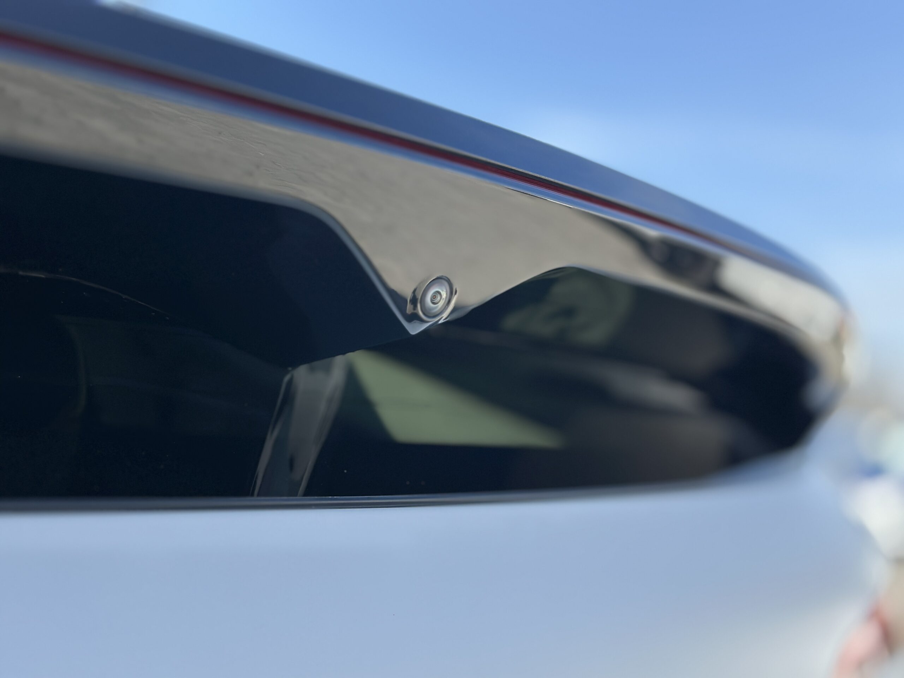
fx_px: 1254
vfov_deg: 30.3
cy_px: 339
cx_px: 452
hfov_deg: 39.7
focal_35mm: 48
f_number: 1.78
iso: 80
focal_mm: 6.86
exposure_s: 1/1517
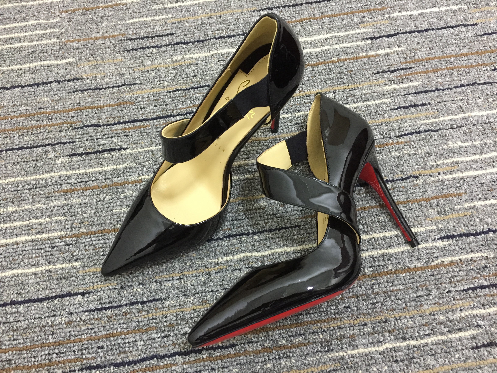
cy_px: 186
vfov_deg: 48.2
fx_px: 416
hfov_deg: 61.7
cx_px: 248
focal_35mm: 29
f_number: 2.2
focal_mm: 4.15
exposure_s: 1/33
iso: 320
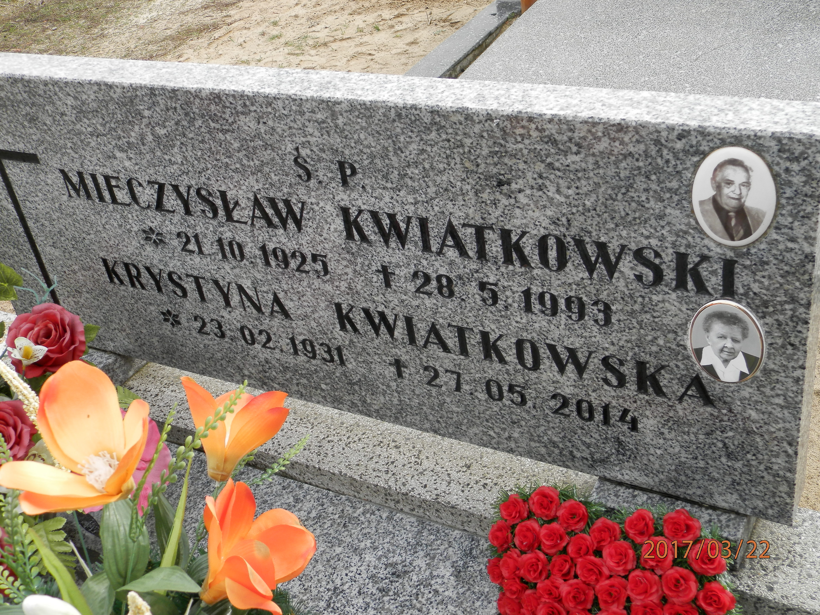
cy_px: 308
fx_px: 948
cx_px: 410
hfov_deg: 46.8
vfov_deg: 36.0
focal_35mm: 40
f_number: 3.5
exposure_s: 1/200
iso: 80
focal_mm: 7.2
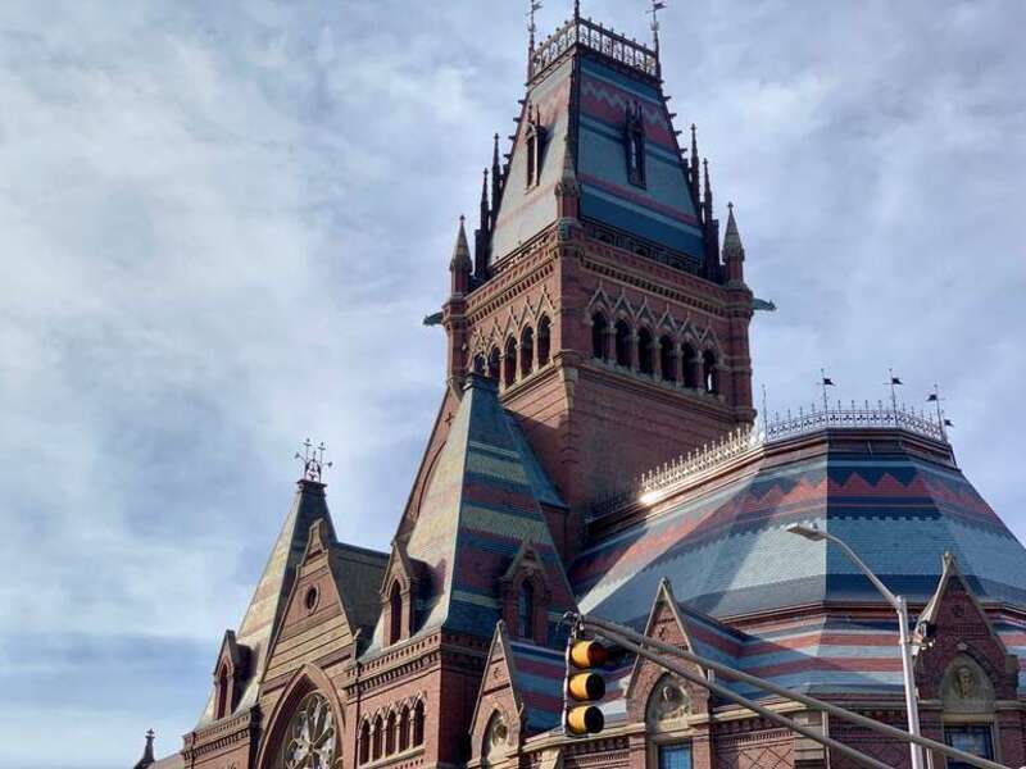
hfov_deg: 36.8
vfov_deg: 28.0
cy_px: 384
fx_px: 1541
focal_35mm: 52
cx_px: 513
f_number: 2.4
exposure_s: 1/403
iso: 16
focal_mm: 6
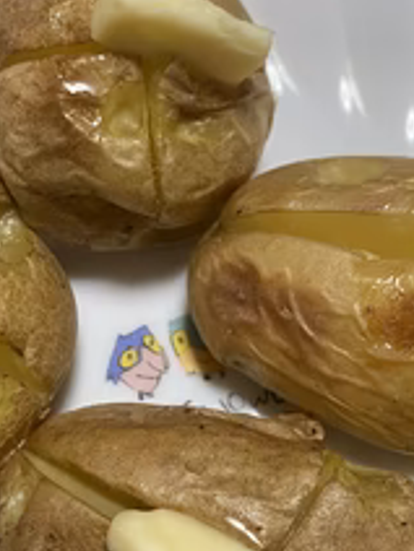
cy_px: 366
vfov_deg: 38.5
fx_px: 781
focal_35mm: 49
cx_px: 190
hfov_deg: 29.7
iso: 100
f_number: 1.8
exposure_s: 1/50
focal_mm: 4.25
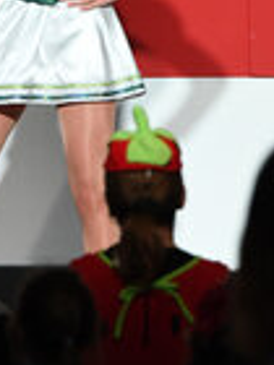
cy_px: -44
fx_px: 8264
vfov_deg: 2.5
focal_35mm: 783
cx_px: 20
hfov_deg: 1.9
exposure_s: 1/500
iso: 1600
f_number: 3.5
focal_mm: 190
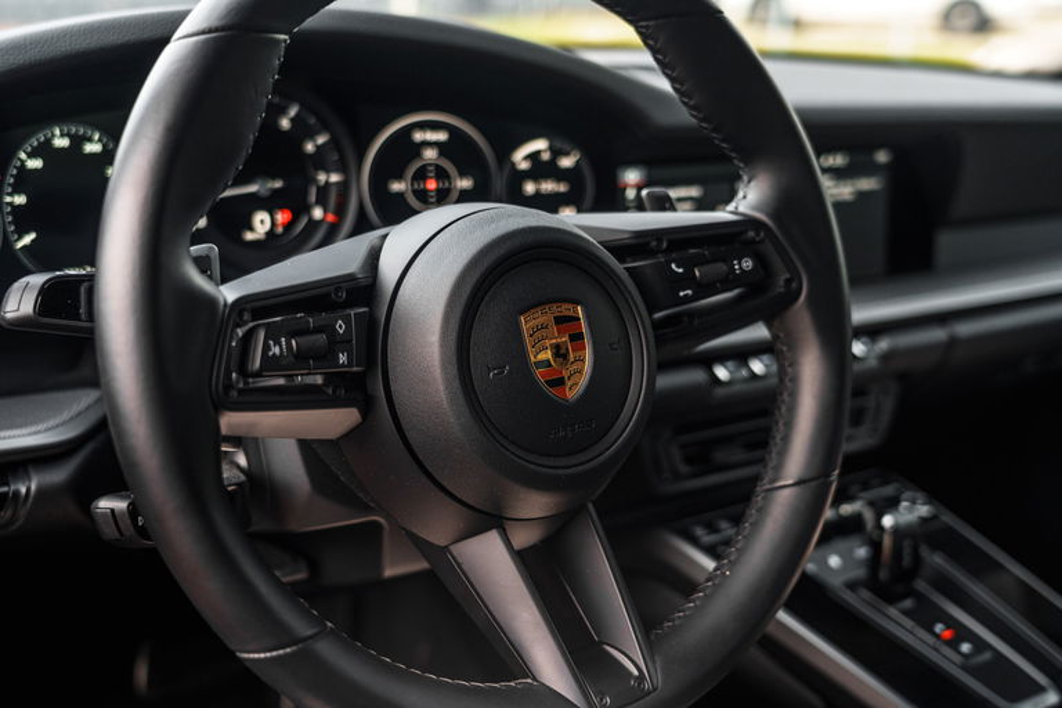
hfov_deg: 43.6
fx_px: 1327
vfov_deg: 29.9
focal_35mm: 45
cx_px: 531
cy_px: 354
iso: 500
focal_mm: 45
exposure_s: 1/60
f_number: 4
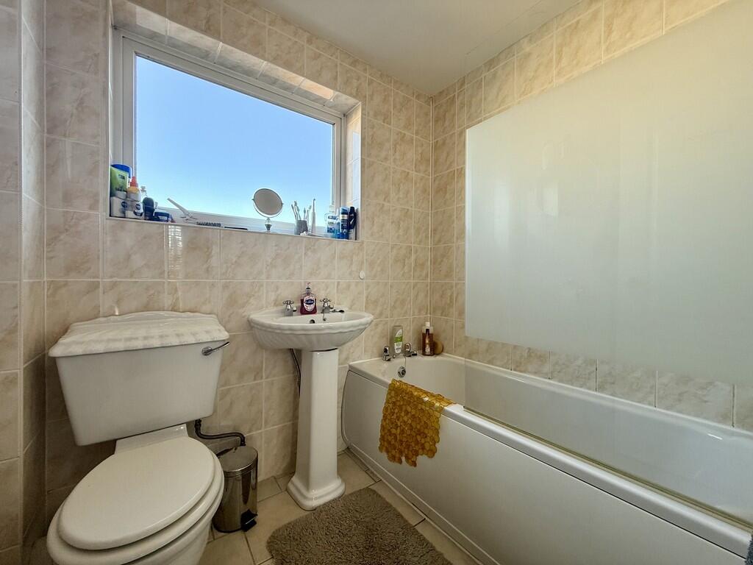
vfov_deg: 85.7
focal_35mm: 14
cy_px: 282
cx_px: 376
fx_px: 305
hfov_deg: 102.1
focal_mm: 2.22
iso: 64
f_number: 2.2
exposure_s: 1/99
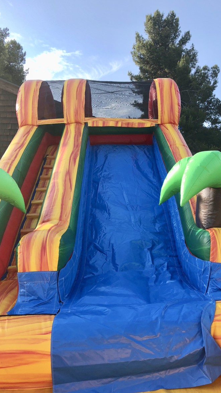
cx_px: 124
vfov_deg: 62.6
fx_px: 323
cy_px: 199
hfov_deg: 37.7
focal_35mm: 31
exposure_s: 1/750
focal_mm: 3.99
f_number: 1.8
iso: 20
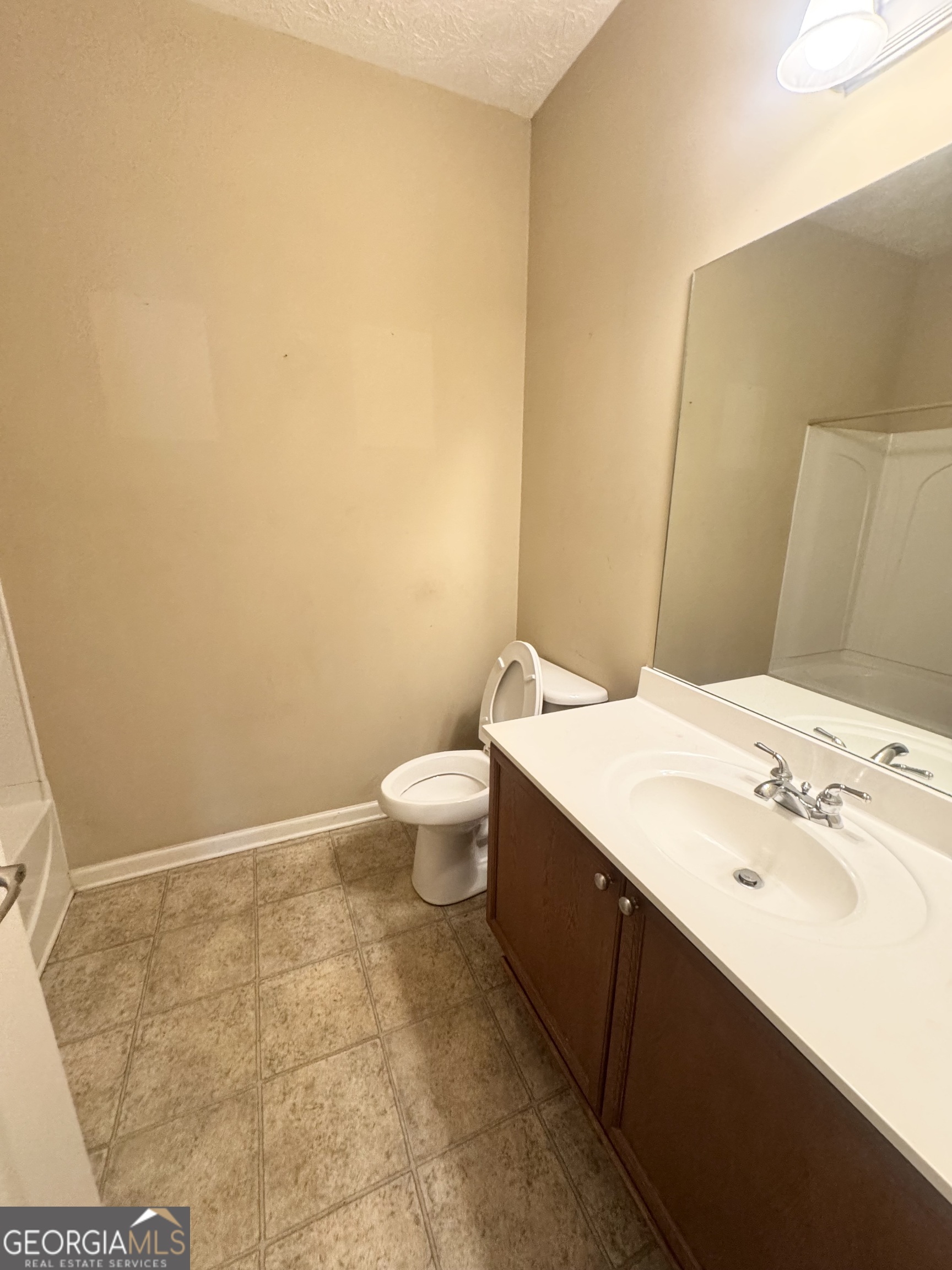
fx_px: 513
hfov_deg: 85.7
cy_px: 635
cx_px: 476
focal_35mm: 14
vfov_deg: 102.1
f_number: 2.2
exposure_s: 1/60
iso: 400
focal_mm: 2.22
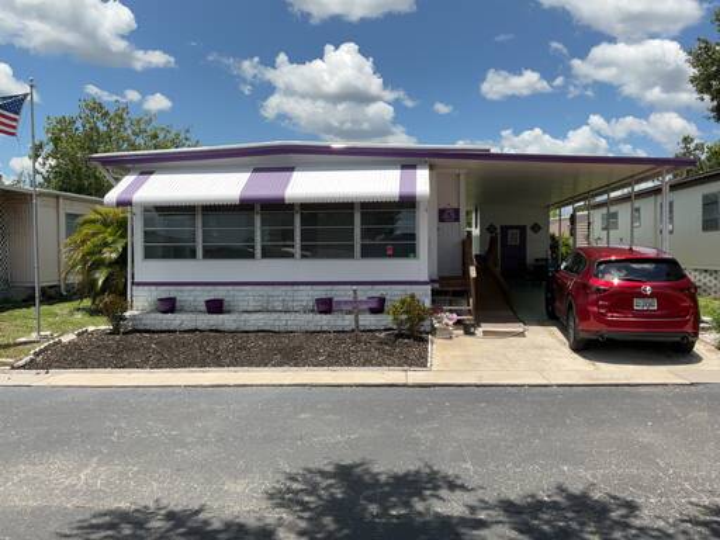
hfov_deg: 61.7
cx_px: 360
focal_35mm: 29
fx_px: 603
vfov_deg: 48.2
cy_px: 270
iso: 16
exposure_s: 1/2427
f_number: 1.8
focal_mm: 3
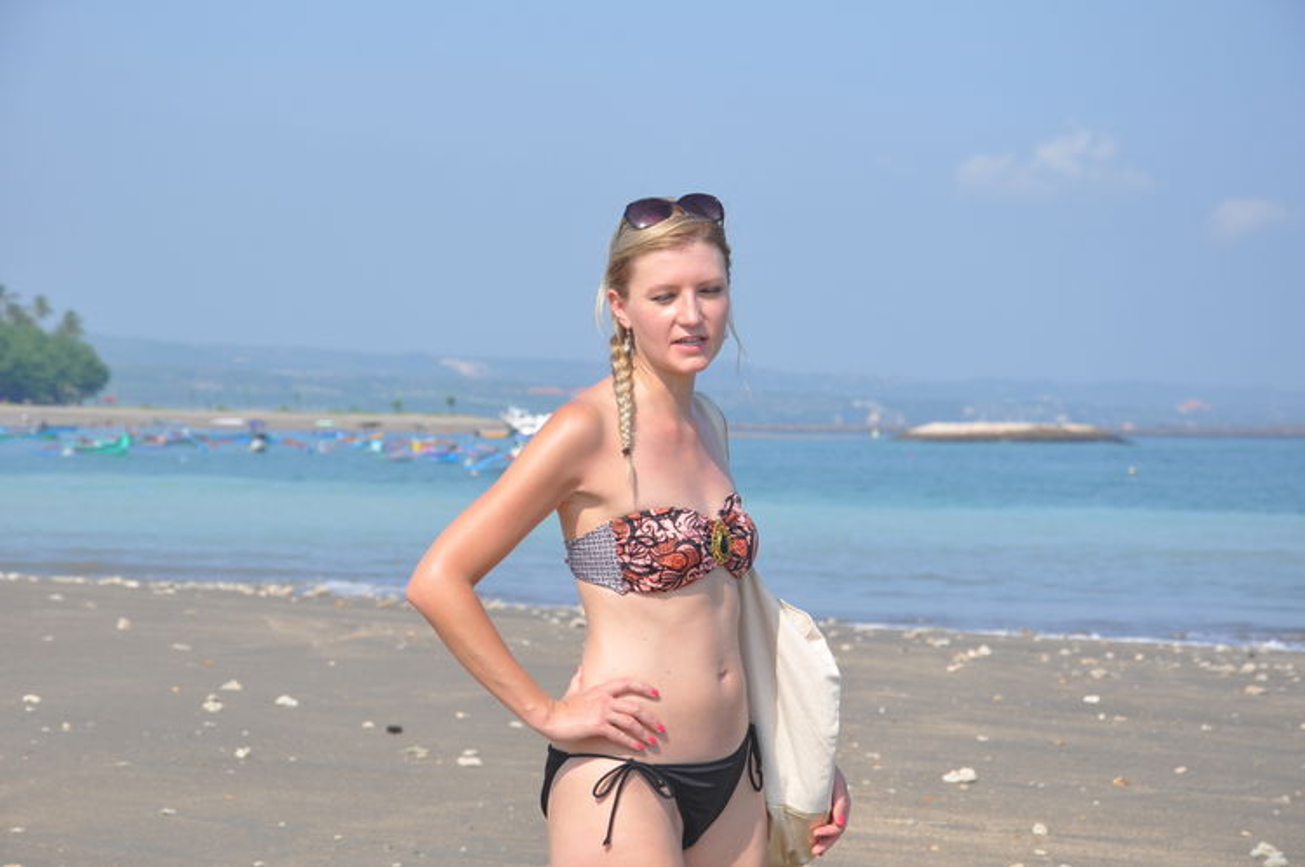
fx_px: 4616
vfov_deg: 10.7
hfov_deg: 16.1
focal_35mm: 128
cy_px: 434
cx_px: 652
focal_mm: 85
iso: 200
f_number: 9
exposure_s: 1/320
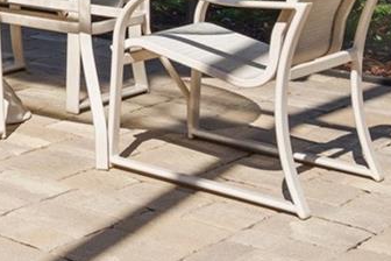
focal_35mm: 100
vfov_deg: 12.7
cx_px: -361
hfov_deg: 16.3
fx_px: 1086
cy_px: -178
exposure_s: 1/1250
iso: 400
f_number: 8
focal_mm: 21
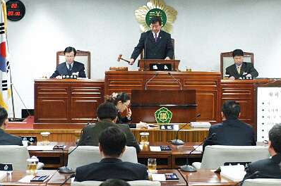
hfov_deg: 20.8
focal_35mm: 98
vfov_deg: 13.9
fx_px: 764
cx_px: 162
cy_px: 104
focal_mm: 52
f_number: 4
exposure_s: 1/60
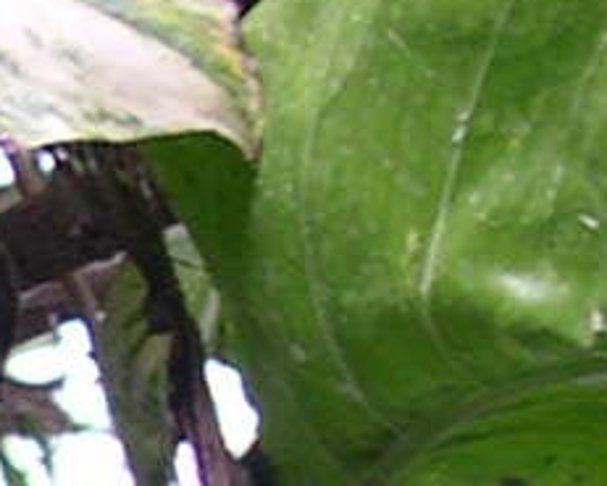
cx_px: -862
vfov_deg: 4.2
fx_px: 6560
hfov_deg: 5.1
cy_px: 780
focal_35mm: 365
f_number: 2.8
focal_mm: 8
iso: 100
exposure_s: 1/52
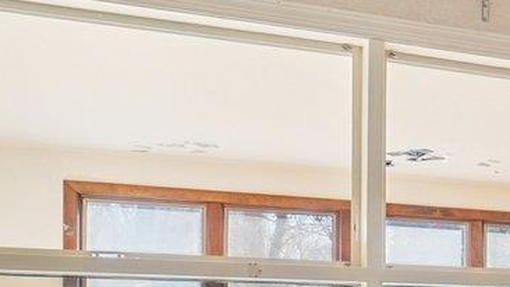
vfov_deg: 14.2
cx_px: 1042
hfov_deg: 17.6
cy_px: 373
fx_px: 1109
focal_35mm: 82
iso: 400
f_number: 8
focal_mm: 14
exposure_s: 1/30
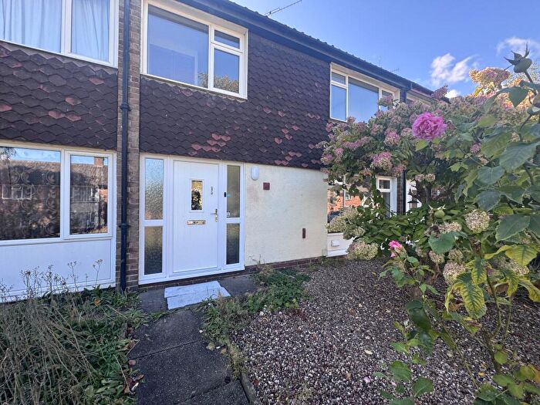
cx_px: 270
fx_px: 218
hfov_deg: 102.1
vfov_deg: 85.7
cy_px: 202
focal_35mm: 14
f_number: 2.2
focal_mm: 2.22
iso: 40
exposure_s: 1/230
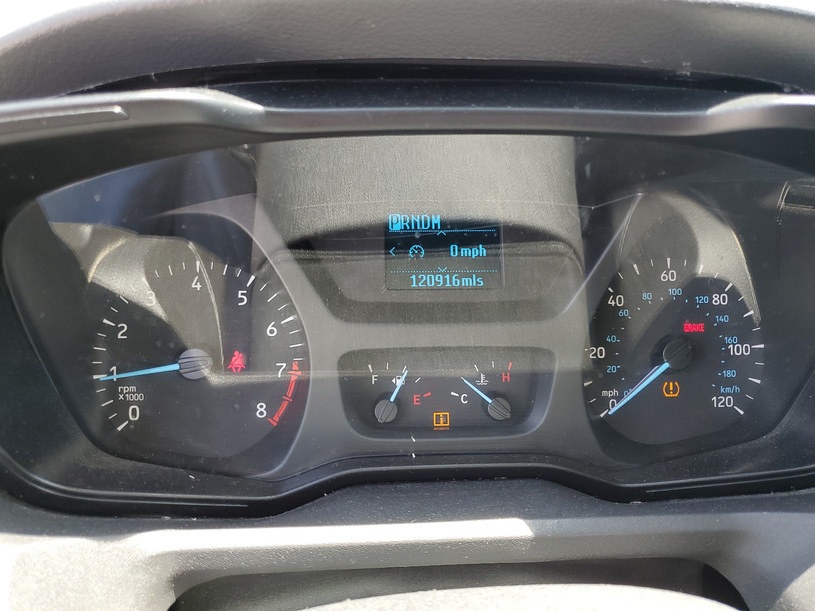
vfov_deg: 53.1
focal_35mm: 26
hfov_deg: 67.3
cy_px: 306
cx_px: 408
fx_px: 612
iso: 63
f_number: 1.5
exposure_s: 1/120
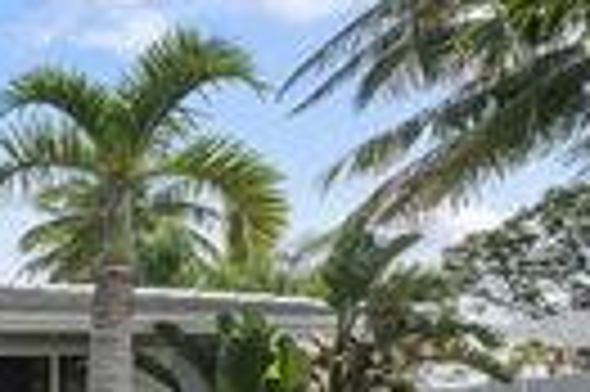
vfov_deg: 20.4
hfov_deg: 21.1
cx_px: -491
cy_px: 498
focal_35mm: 61
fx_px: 998
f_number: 7.1
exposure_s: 1/320
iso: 250
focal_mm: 16
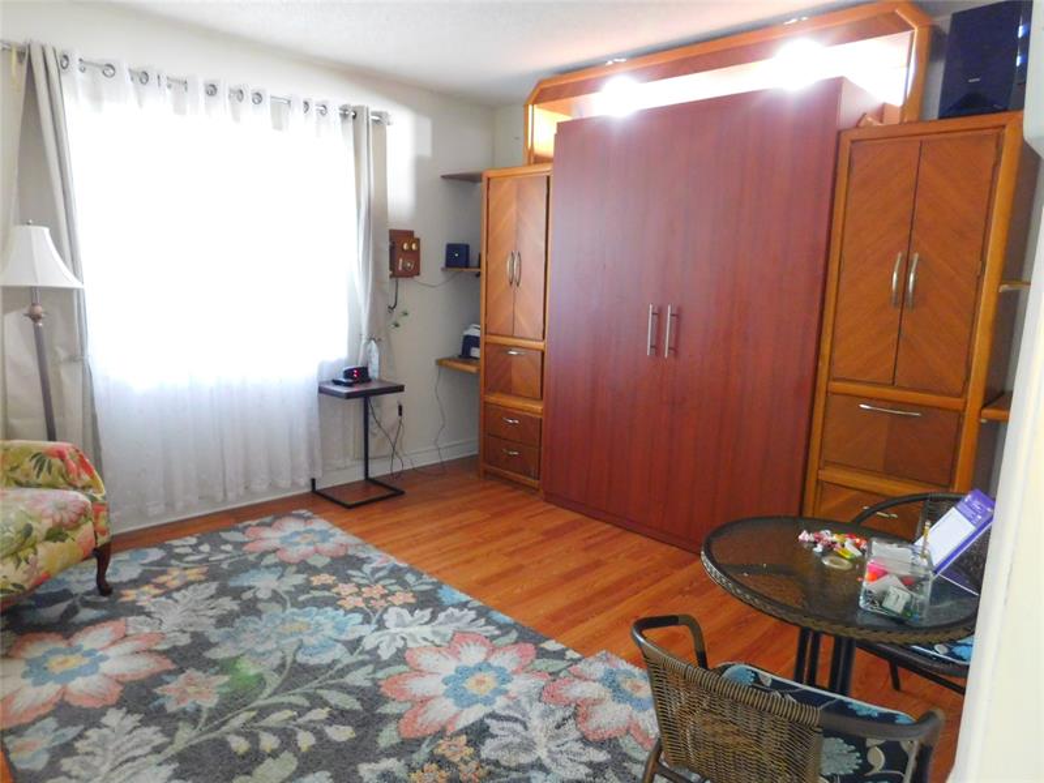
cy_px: 392
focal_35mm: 23
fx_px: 694
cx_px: 522
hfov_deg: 73.9
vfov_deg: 58.9
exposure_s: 1/8
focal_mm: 4
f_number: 3
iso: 560
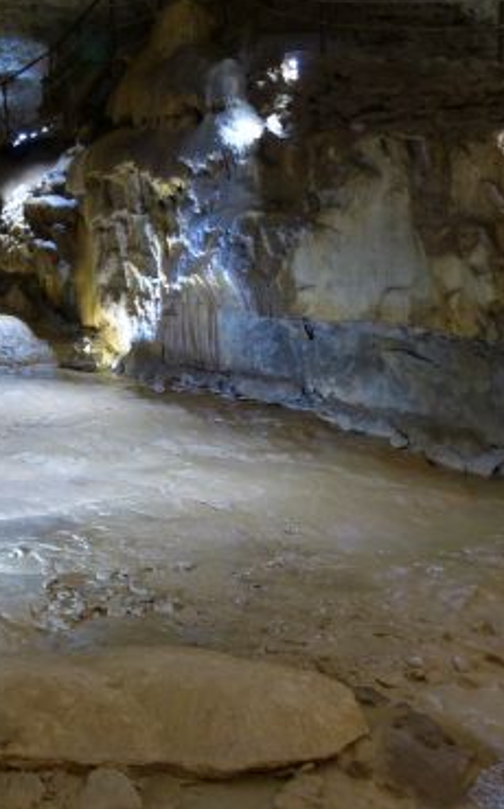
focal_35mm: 46
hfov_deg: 26.6
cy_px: 400
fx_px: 1013
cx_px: 9
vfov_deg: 43.5
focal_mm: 5.8
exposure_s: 1/2
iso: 200
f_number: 4
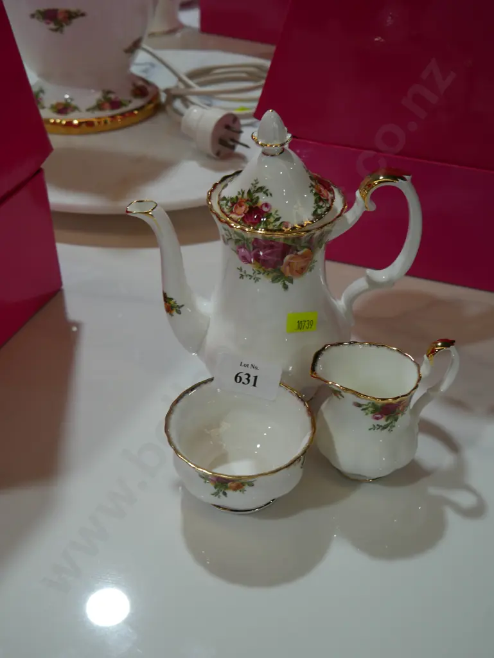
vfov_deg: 46.8
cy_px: 329
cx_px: 247
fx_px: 760
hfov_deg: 36.0
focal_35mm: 40
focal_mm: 20
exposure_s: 1/125
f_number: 4.5
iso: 200
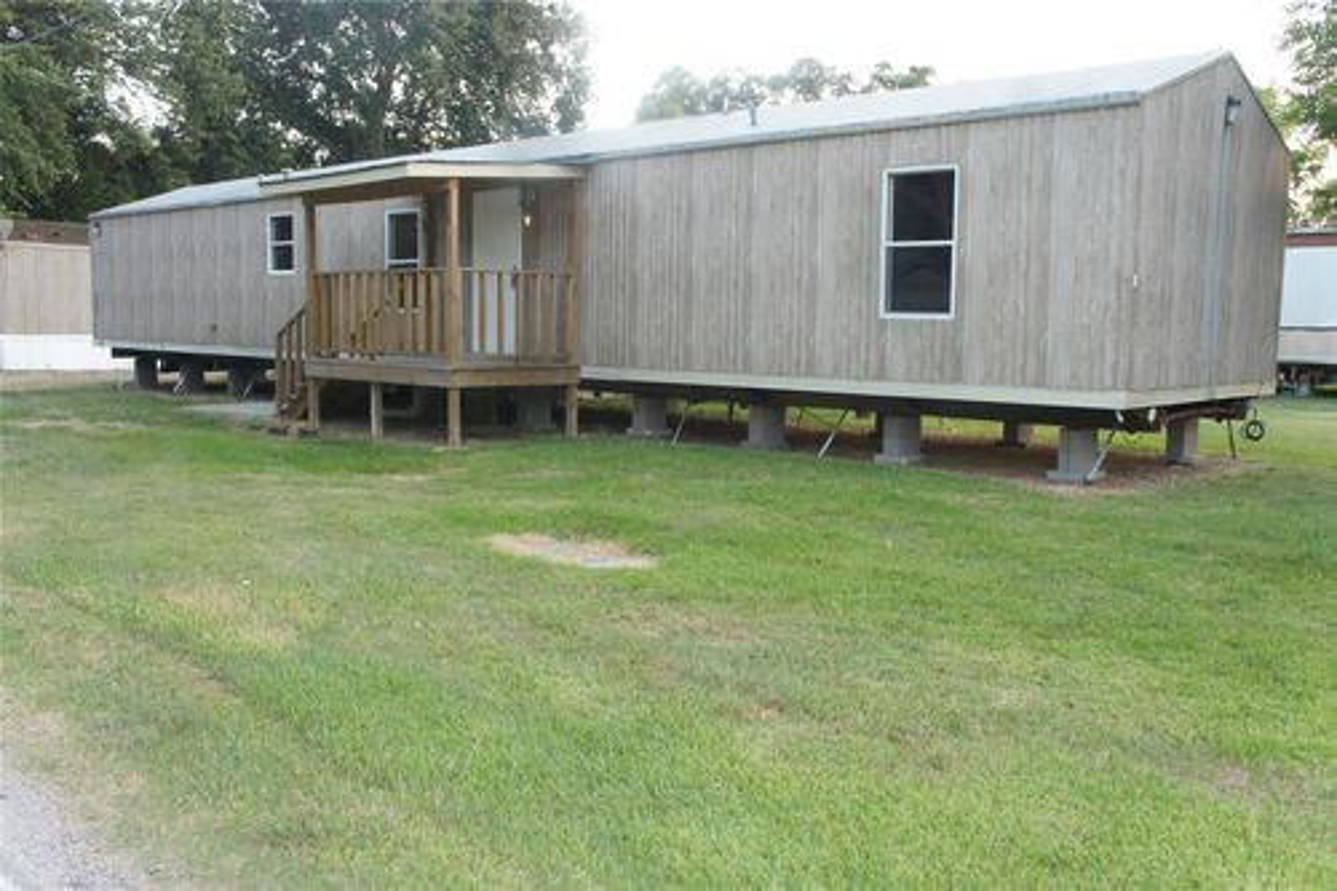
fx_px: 1169
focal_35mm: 32
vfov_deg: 41.7
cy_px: 446
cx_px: 668
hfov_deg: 59.5
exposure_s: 1/60
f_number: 6.3
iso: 640
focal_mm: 21
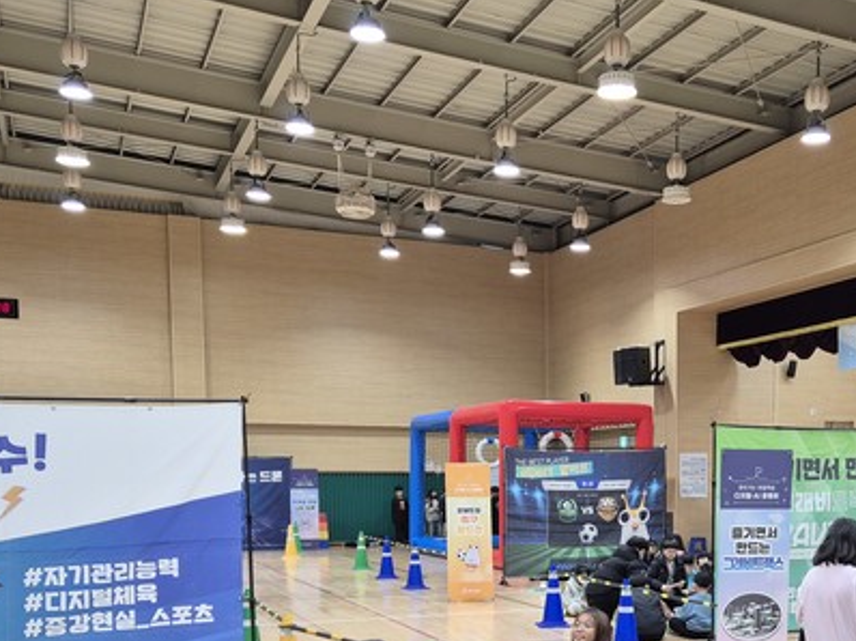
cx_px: 601
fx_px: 1112
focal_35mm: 45
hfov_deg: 41.3
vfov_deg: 31.0
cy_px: 544
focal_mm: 5.4
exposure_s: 1/120
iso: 80
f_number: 1.8
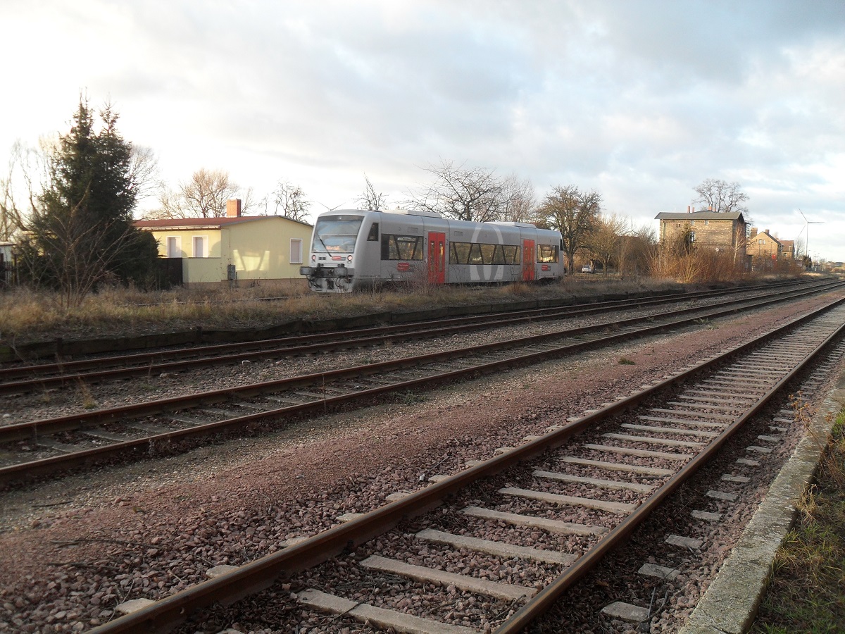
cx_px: 422
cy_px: 317
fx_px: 854
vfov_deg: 40.7
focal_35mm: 35
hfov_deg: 52.6
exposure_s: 1/125
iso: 100
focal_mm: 6.2
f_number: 2.8
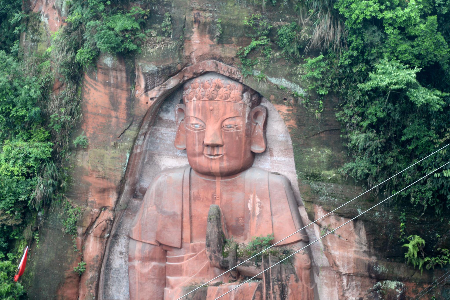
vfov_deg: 12.2
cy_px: 150
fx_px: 1400
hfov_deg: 18.3
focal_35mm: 112
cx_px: 225
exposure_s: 1/1.6
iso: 110
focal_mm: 112
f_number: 13
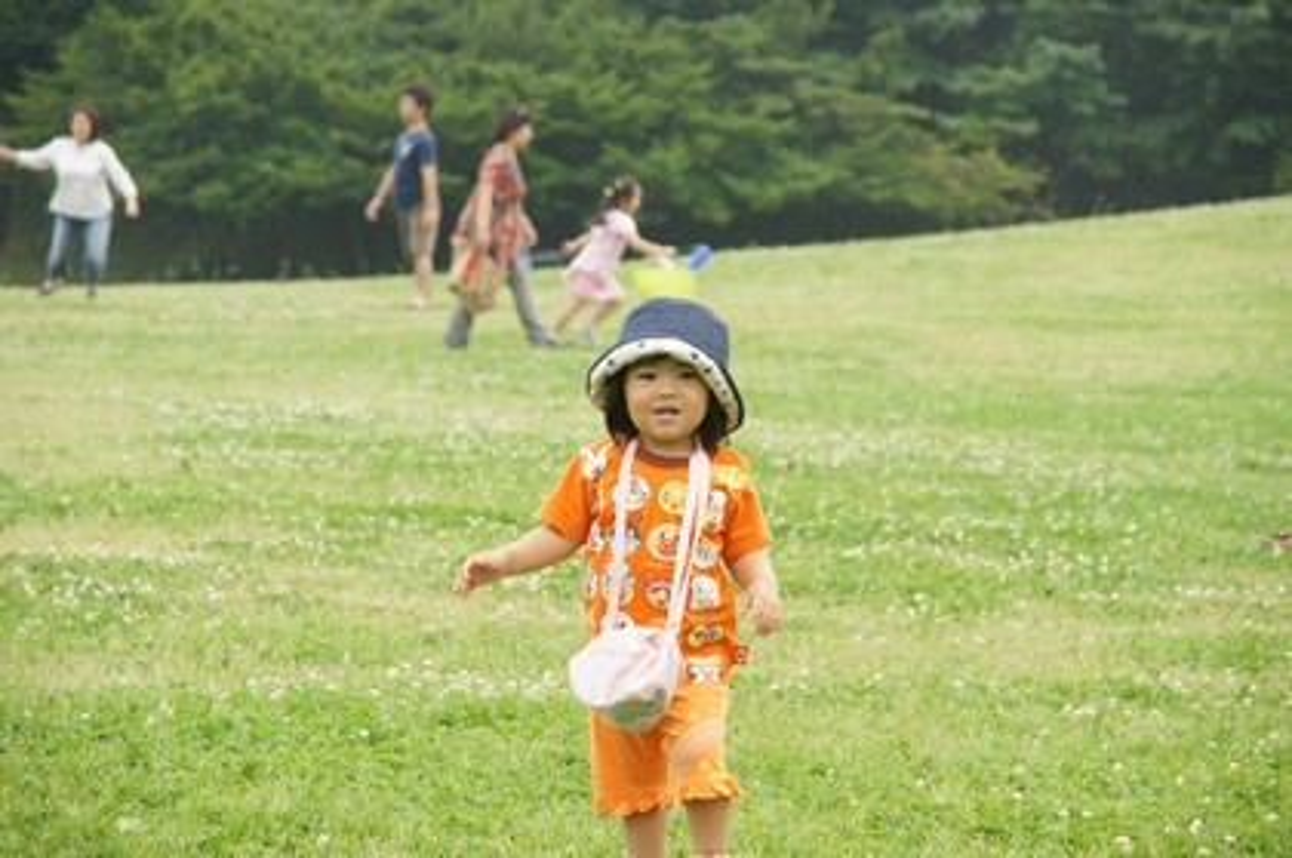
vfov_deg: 8.7
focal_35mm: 158
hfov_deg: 13.1
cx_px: 646
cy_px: 429
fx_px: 5646
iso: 200
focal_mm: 105
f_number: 5.6
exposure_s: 1/400
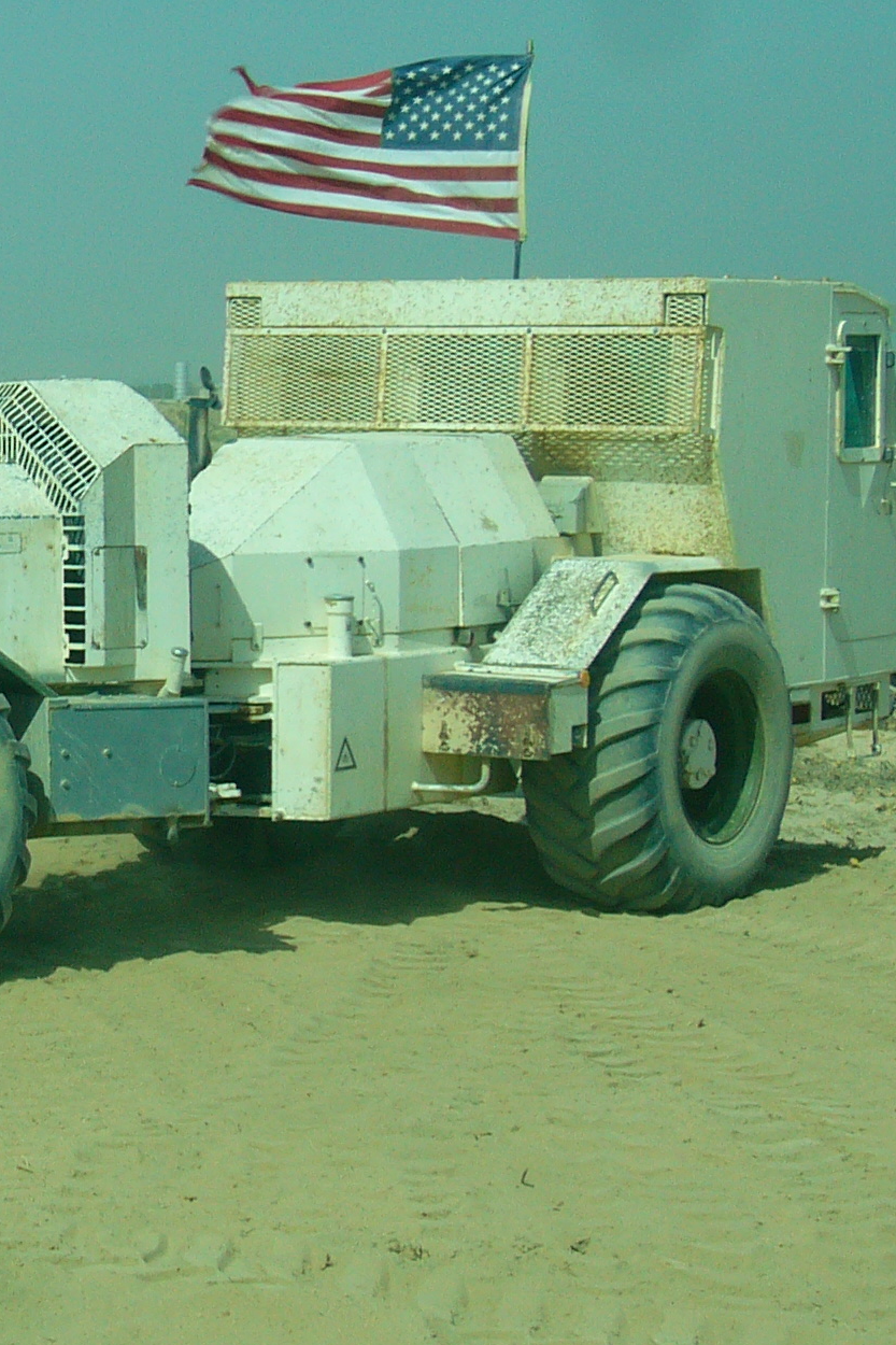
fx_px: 4294
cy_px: 637
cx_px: -282
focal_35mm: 115
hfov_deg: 11.6
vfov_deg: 17.8
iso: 50
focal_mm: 10
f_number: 10.4
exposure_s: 1/80
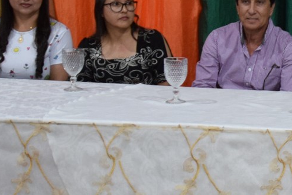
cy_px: 83
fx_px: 730
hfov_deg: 21.1
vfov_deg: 15.2
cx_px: 346
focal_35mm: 90
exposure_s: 1/60
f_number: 3.5
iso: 1600
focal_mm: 18
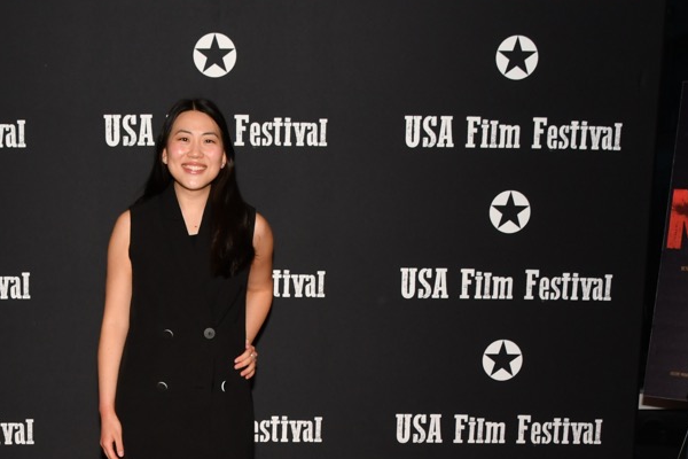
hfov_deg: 31.4
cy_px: 392
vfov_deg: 21.2
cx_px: 190
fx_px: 1204
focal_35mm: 63
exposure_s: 1/180
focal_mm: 21
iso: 800
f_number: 9.5
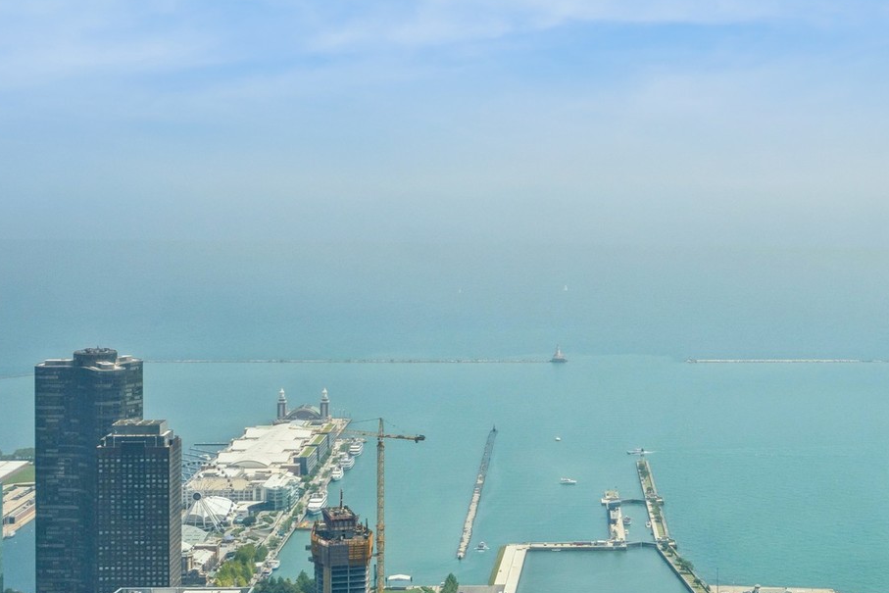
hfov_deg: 26.7
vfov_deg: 18.0
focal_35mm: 75
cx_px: 639
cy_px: 469
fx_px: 1852
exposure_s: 1/1000
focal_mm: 28
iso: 320
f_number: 8
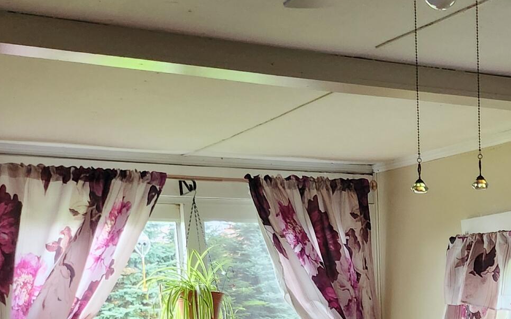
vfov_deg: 15.5
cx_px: 535
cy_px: 453
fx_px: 1100
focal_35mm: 79
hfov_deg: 24.7
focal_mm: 5
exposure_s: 1/120
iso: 400
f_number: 1.8
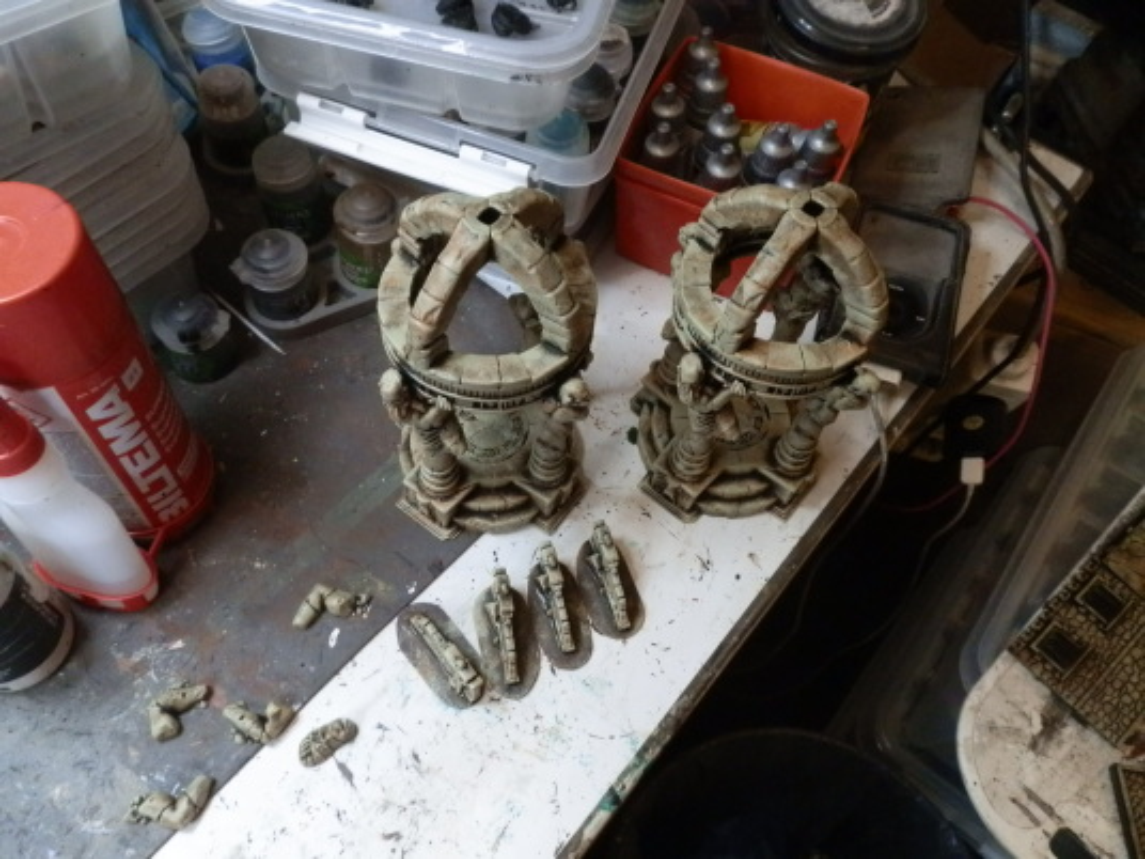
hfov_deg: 63.4
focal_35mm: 28
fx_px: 926
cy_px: 430
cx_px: 572
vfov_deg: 49.7
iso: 400
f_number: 3.1
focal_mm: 5
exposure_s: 1/80
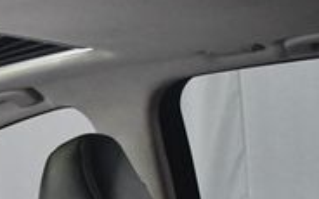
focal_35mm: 128
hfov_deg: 15.3
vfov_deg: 9.8
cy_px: 350
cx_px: -137
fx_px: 1113
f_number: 3.5
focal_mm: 18
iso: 3600
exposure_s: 1/60
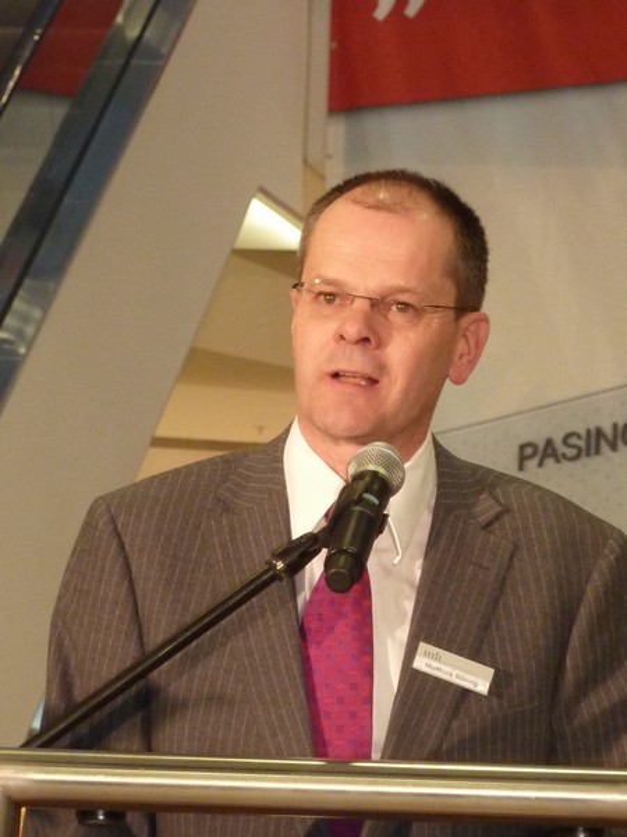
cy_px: 418
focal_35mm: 247
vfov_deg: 8.0
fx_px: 5965
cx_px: 314
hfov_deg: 6.0
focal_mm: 22.5
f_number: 4.5
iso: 400
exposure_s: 1/40
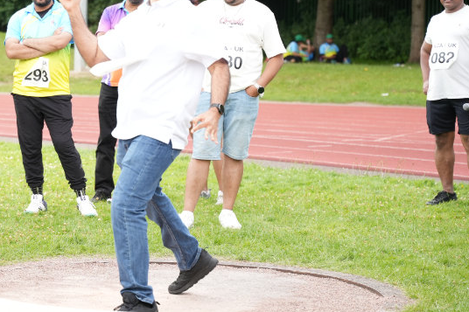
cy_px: 61
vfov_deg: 11.0
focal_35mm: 124
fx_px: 1617
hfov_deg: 16.3
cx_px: 67
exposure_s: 1/640
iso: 250
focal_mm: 65.1
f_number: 2.8
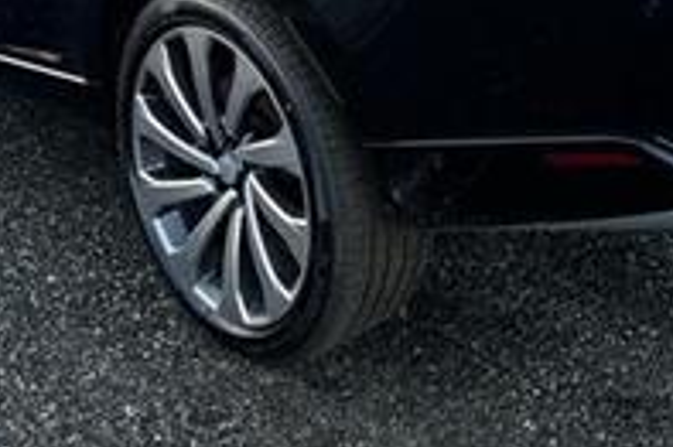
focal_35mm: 64
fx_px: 1195
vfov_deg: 19.6
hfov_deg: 31.4
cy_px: -130
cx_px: 403
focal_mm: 6.76
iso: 64
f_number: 1.78
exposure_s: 1/213
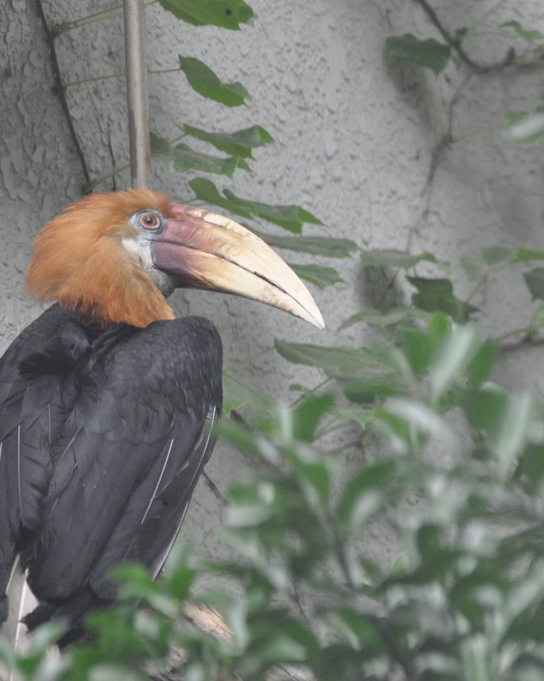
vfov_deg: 5.4
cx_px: 174
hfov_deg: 4.3
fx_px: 7265
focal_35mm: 361
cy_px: 340
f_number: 5
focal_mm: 170
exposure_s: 1/200
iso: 1600
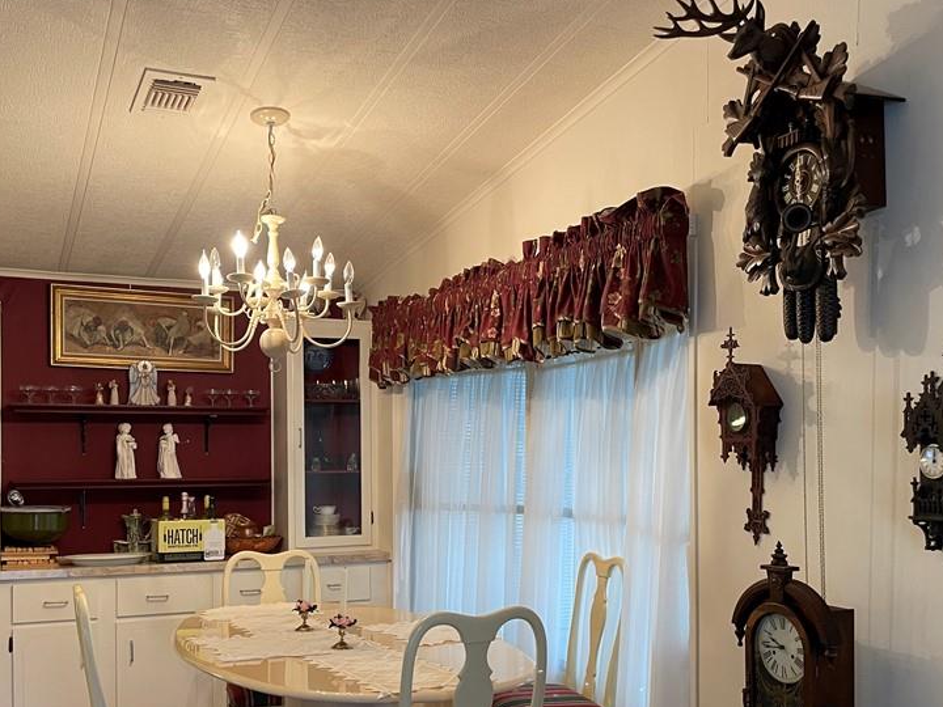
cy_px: 473
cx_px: 407
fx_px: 1008
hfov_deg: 50.0
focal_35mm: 37
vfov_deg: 38.2
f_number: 1.6
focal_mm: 4.2
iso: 160
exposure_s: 1/60
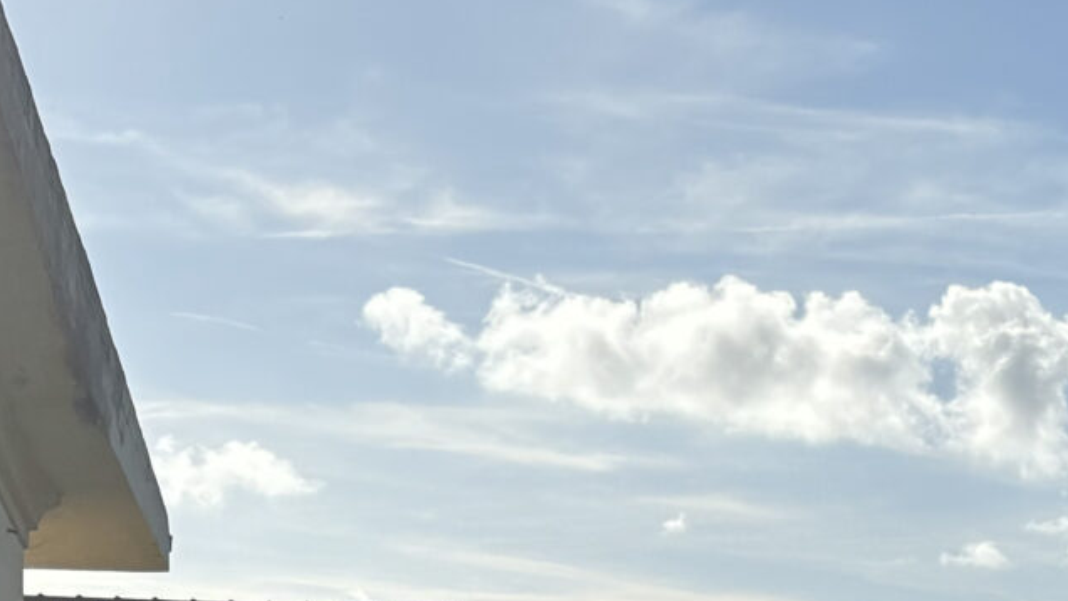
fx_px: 3229
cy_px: 1190
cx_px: 922
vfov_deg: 9.9
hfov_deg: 18.5
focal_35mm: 114
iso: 50
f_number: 1.6
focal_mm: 5.96
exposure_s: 1/6711
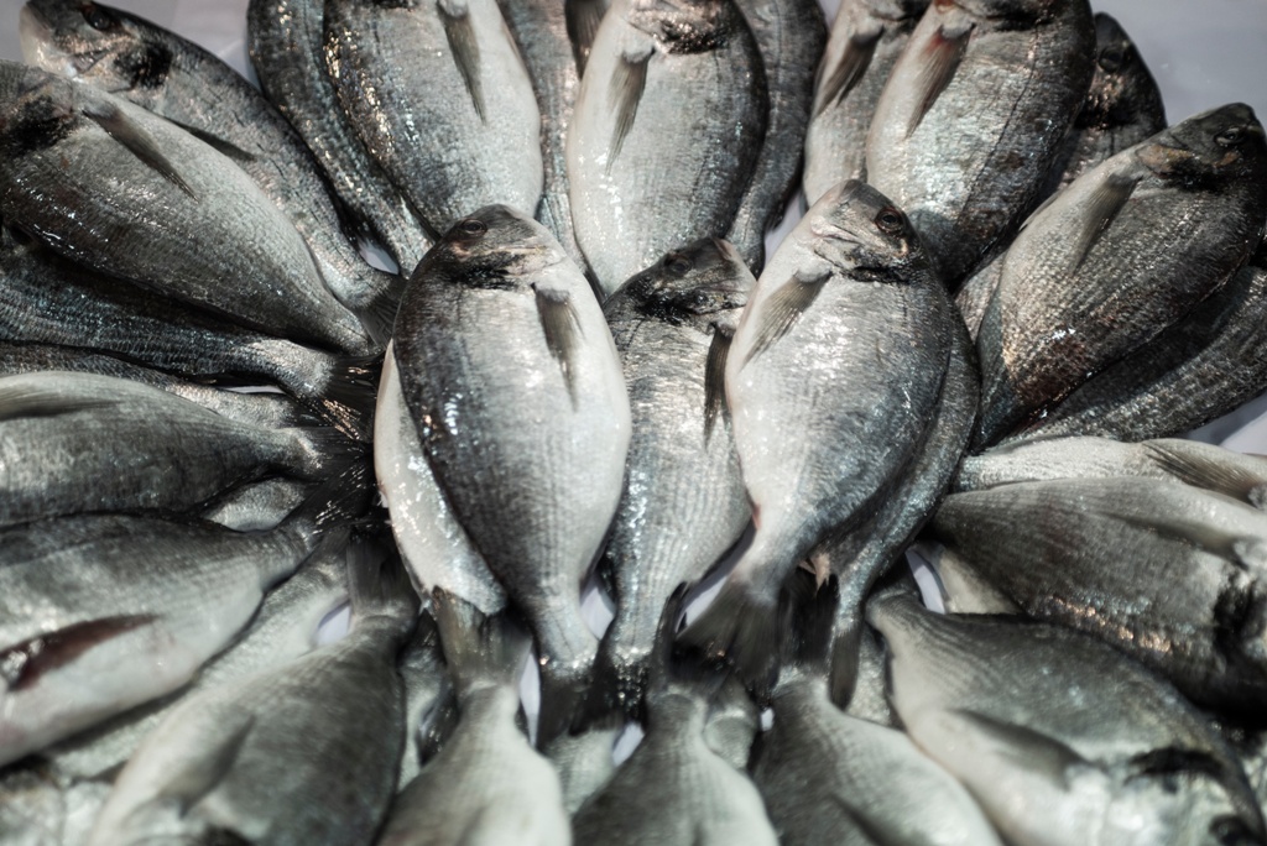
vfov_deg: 21.9
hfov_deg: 32.4
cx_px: 634
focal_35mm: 62
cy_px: 423
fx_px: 2183
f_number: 3.2
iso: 640
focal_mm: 62
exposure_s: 1/320
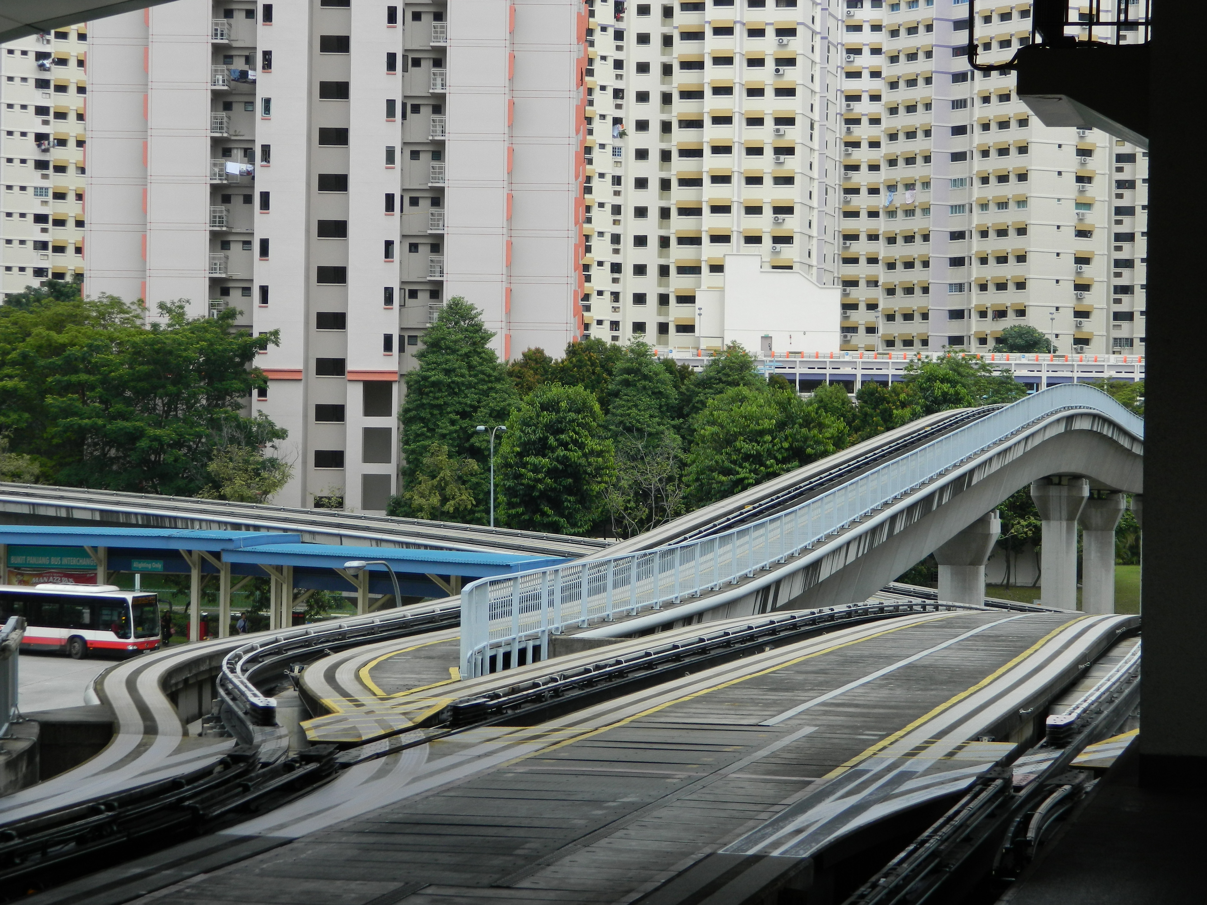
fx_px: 3591
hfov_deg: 19.1
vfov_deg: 14.4
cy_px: 452
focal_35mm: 103
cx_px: 604
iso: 80
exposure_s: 1/400
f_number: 4.5
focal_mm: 18.6
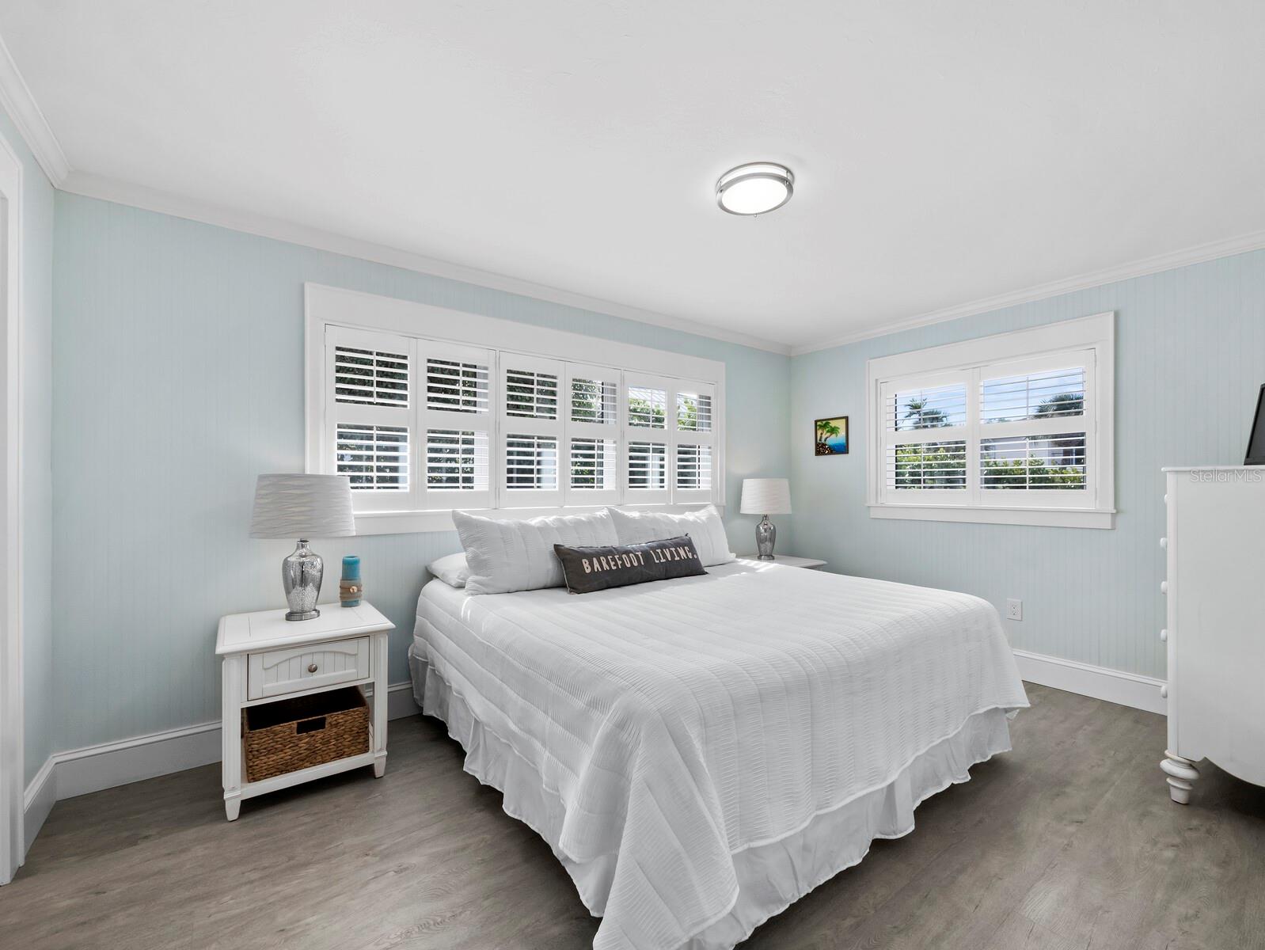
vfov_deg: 85.7
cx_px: 632
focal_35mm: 14
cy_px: 475
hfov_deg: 102.0
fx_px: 512
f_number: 13
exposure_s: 1/5
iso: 320
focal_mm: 7
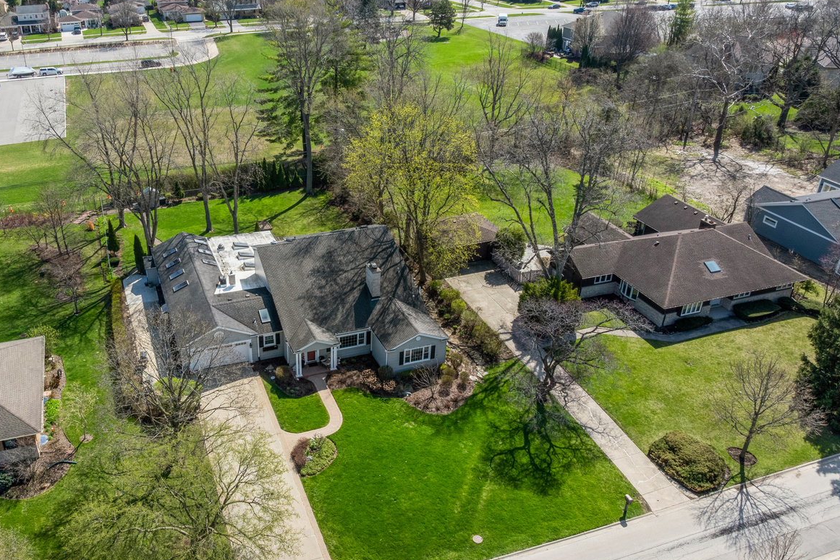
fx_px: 723
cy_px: 288
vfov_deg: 42.3
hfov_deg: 59.6
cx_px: 322
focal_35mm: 31
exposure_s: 1/320
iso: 200
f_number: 9
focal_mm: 12.3
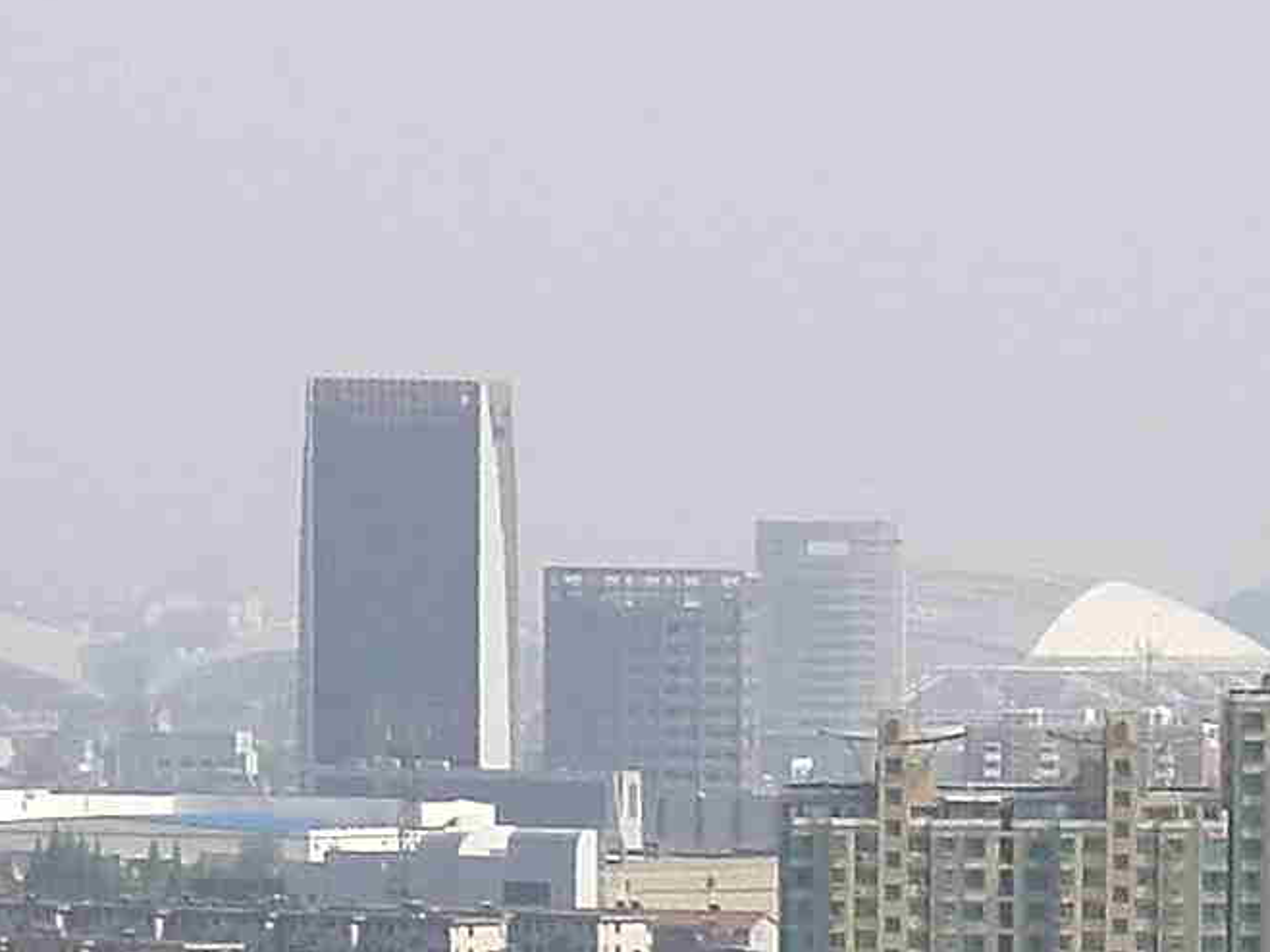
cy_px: 1865
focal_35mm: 487
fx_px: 17864
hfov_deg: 4.1
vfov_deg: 3.0
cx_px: 1045
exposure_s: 1/250
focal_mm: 18.9
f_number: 5.9
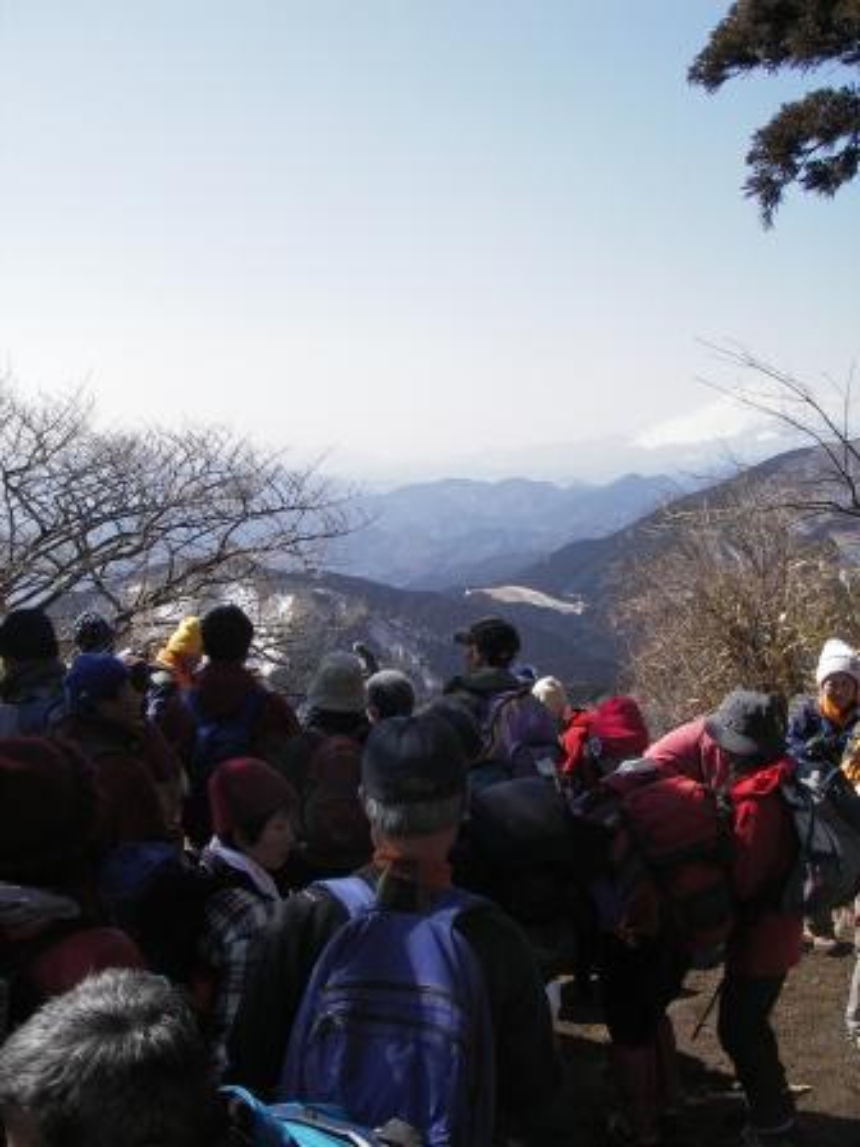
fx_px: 1259
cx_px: 430
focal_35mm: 38
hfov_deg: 37.7
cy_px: 574
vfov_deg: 49.0
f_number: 6.6
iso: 64
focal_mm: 6.3
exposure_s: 1/200
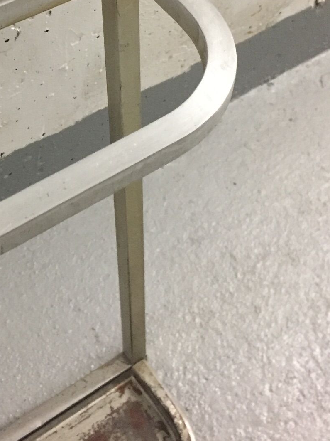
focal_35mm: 56
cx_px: 95
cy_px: 117
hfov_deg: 25.9
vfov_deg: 33.8
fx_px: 712
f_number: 2.2
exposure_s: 1/25
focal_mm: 4.15
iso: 250
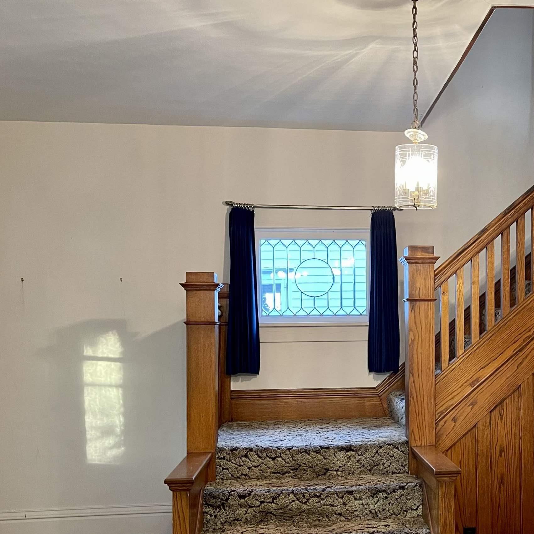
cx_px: 402
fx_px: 698
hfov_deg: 40.6
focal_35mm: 40
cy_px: 327
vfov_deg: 41.6
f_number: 1.6
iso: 320
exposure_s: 1/60
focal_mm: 5.1
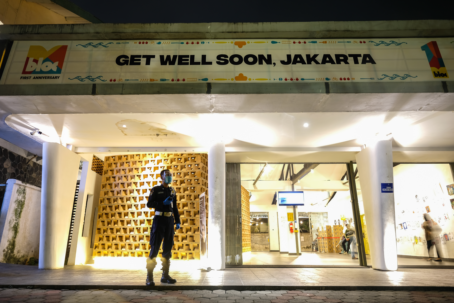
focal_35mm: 21
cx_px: 227
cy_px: 152
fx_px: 265
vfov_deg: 59.5
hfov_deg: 81.2
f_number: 2.8
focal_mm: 14
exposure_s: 1
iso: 100
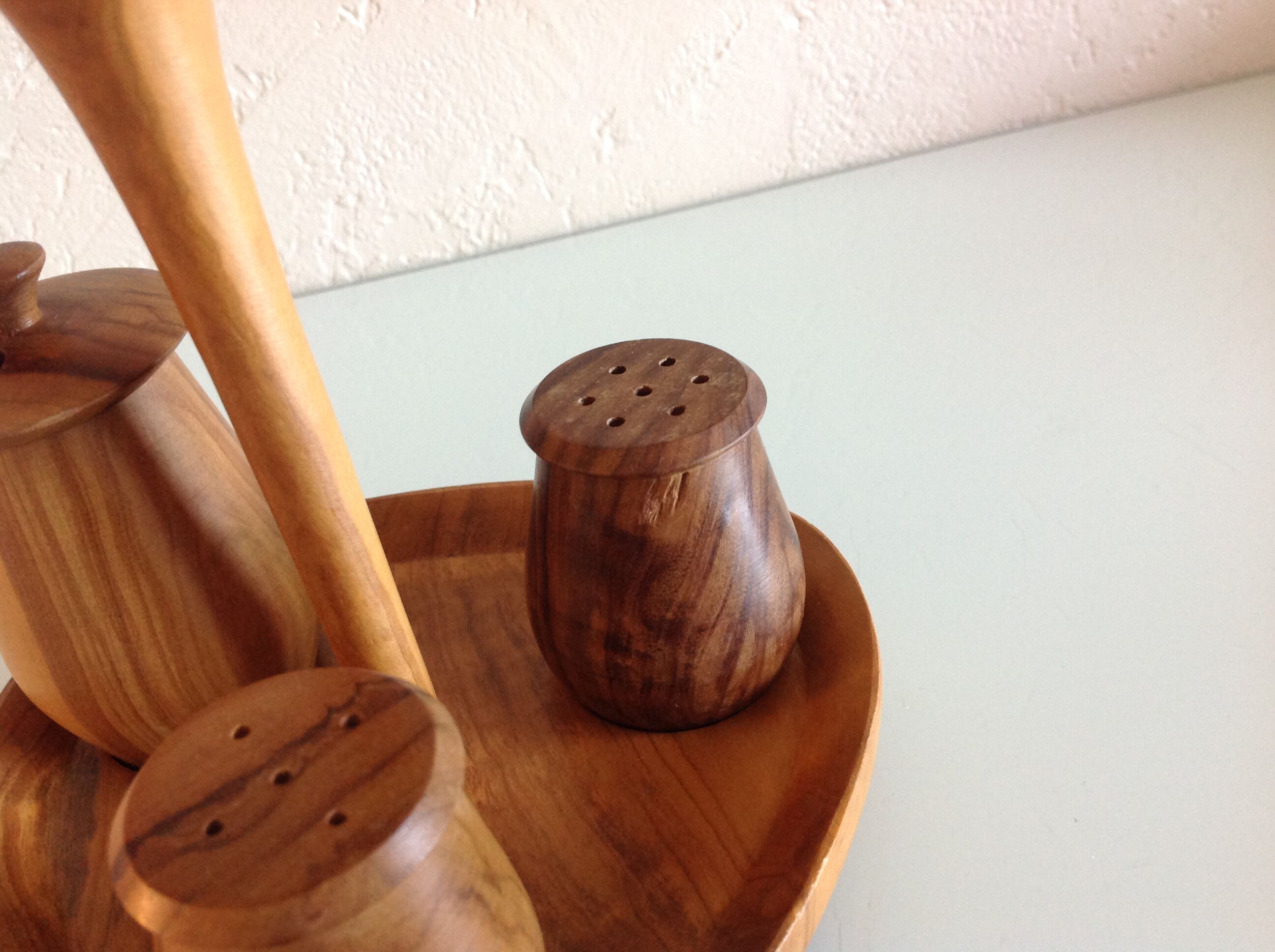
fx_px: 1287
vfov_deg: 40.6
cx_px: 638
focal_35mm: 35
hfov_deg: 52.7
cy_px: 476
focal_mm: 4.28
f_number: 2.4
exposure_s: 1/15
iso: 125
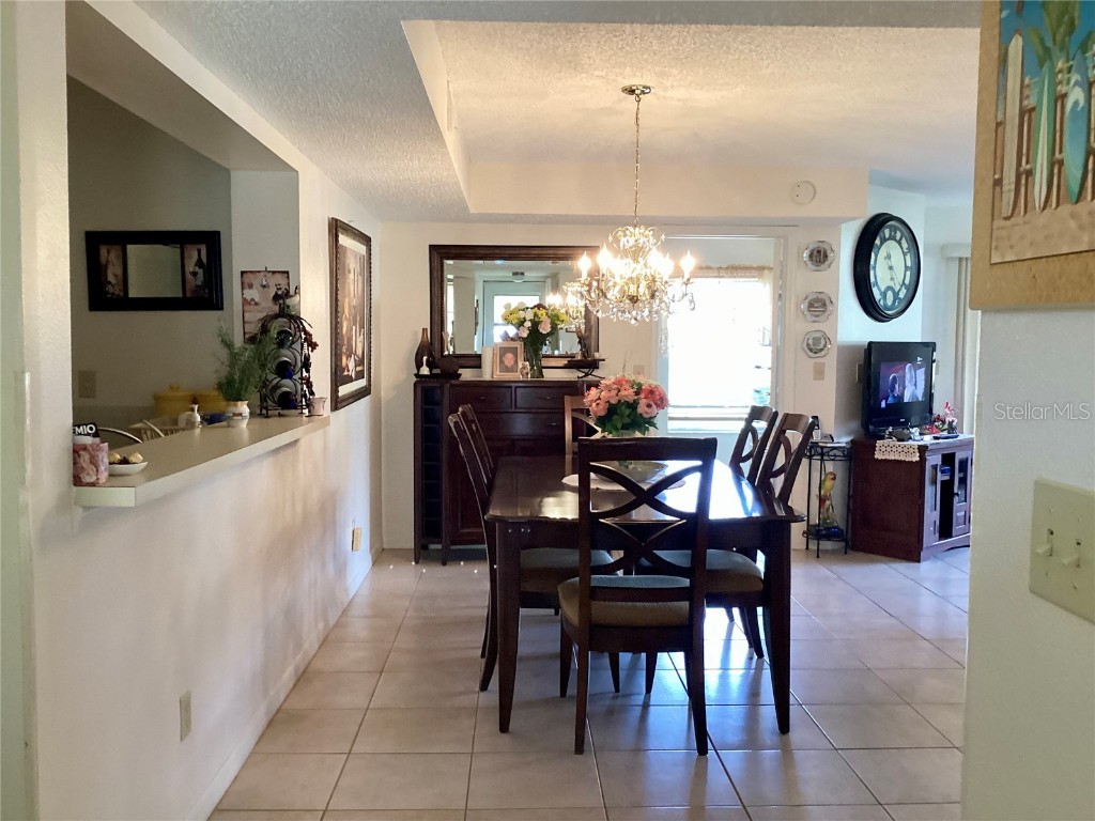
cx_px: 548
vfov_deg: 45.4
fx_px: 981
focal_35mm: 31
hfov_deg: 58.4
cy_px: 410
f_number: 2.4
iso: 250
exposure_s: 1/60
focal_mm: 3.3
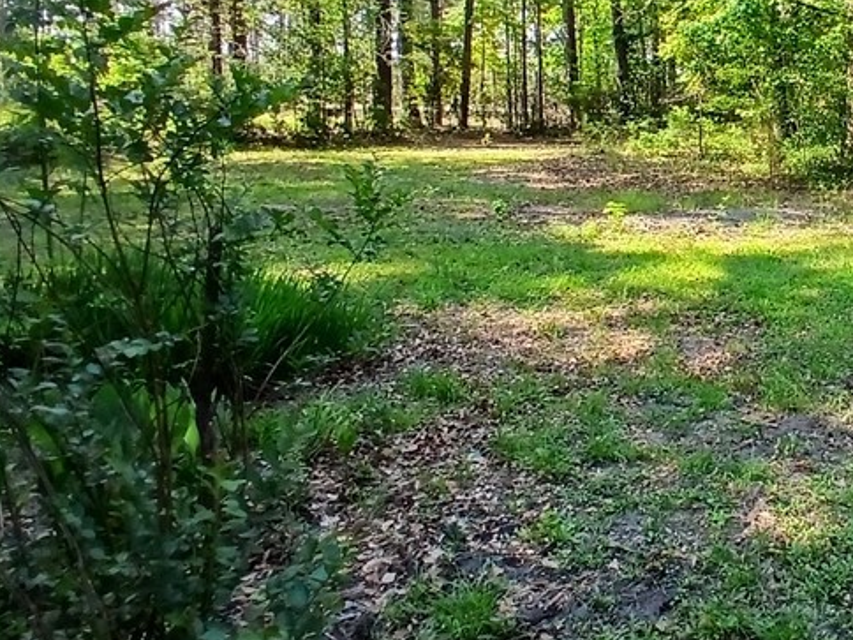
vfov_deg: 38.7
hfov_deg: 44.7
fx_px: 887
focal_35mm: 36
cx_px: 827
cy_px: 169
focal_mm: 1.4
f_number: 2.2
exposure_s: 1/309
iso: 50
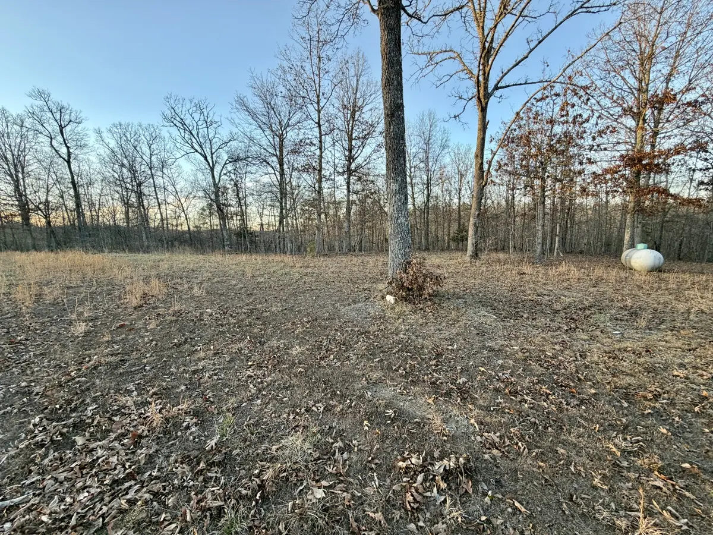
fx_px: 288
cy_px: 268
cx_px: 356
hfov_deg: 102.1
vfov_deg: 85.7
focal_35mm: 14
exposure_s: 1/134
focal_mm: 2.22
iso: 40
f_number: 2.2
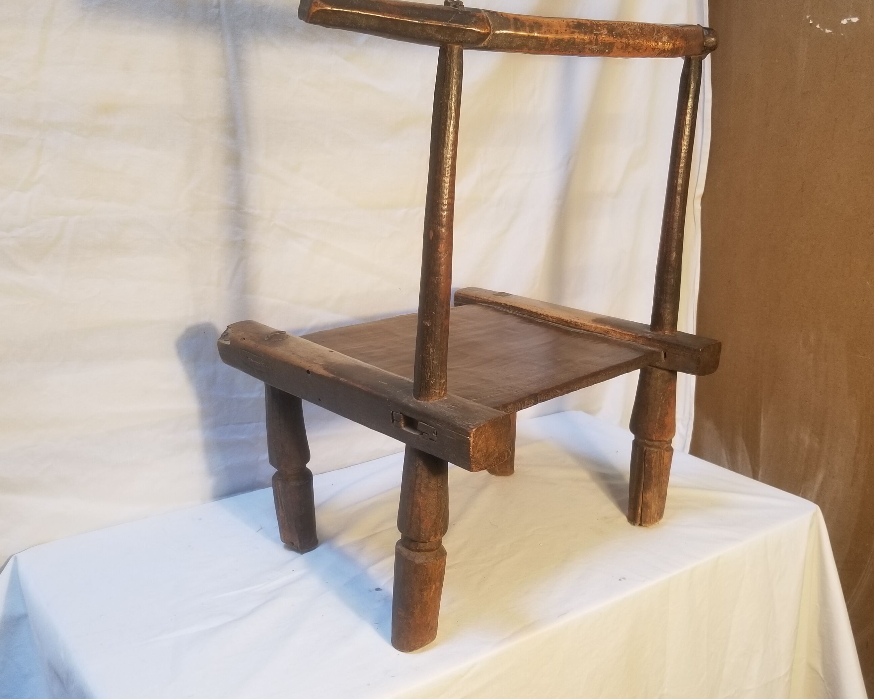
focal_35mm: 28
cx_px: 469
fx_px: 724
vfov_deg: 51.5
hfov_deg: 62.1
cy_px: 339
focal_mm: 4.25
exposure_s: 1/50
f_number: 1.7
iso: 125
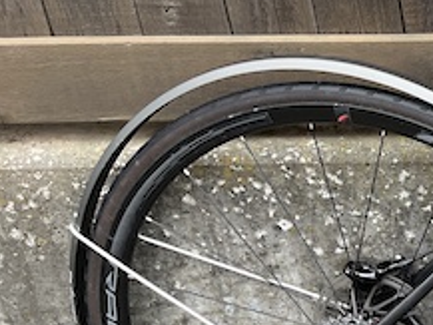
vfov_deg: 15.3
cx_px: 762
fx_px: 1201
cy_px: 271
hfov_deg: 17.1
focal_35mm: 96
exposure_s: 1/122
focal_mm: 5.1
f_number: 1.6
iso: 100
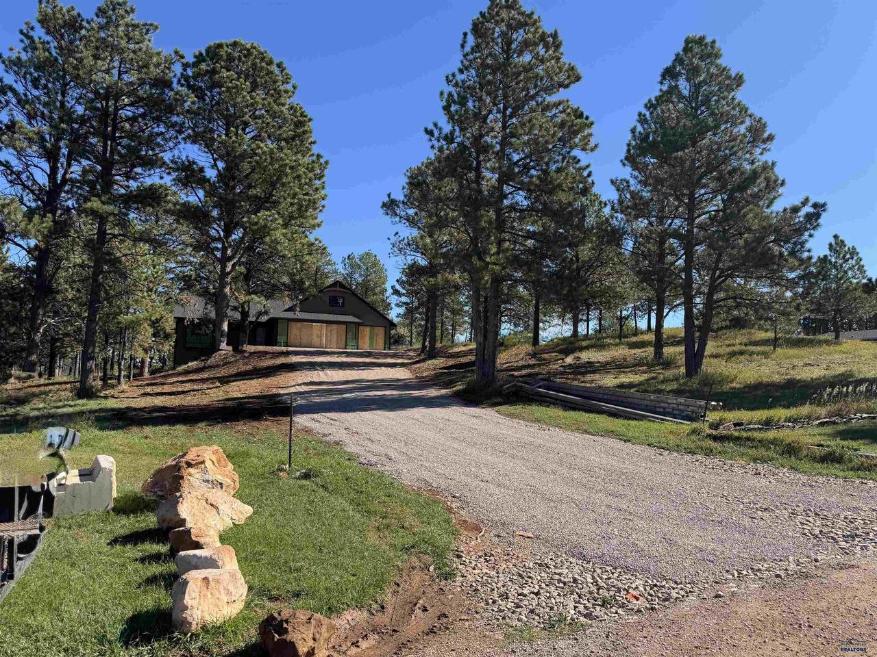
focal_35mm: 24
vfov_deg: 56.8
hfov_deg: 71.6
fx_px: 608
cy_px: 328
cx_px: 438
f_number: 1.78
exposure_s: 1/2833
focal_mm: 6.76
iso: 80
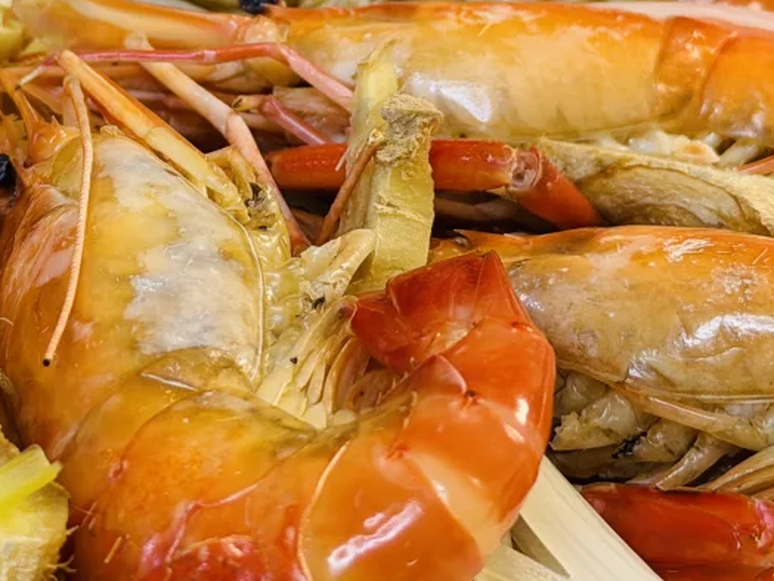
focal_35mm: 132
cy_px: 67
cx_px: 216
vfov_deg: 11.2
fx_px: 2951
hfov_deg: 14.9
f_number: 1.78
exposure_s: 1/60
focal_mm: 6.76
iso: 100
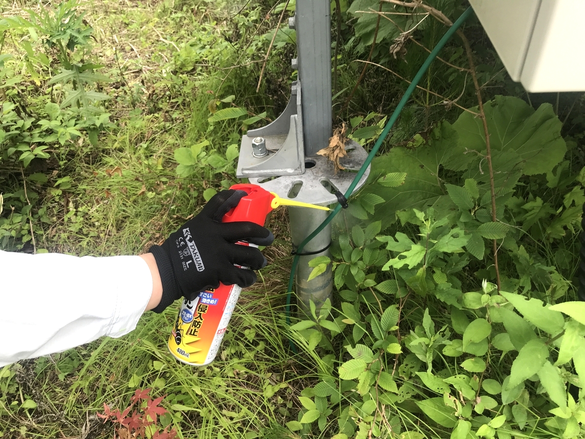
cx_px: 292
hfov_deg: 63.4
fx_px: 473
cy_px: 220
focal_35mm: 28
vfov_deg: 49.7
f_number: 1.8
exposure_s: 1/208
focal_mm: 3.99
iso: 20
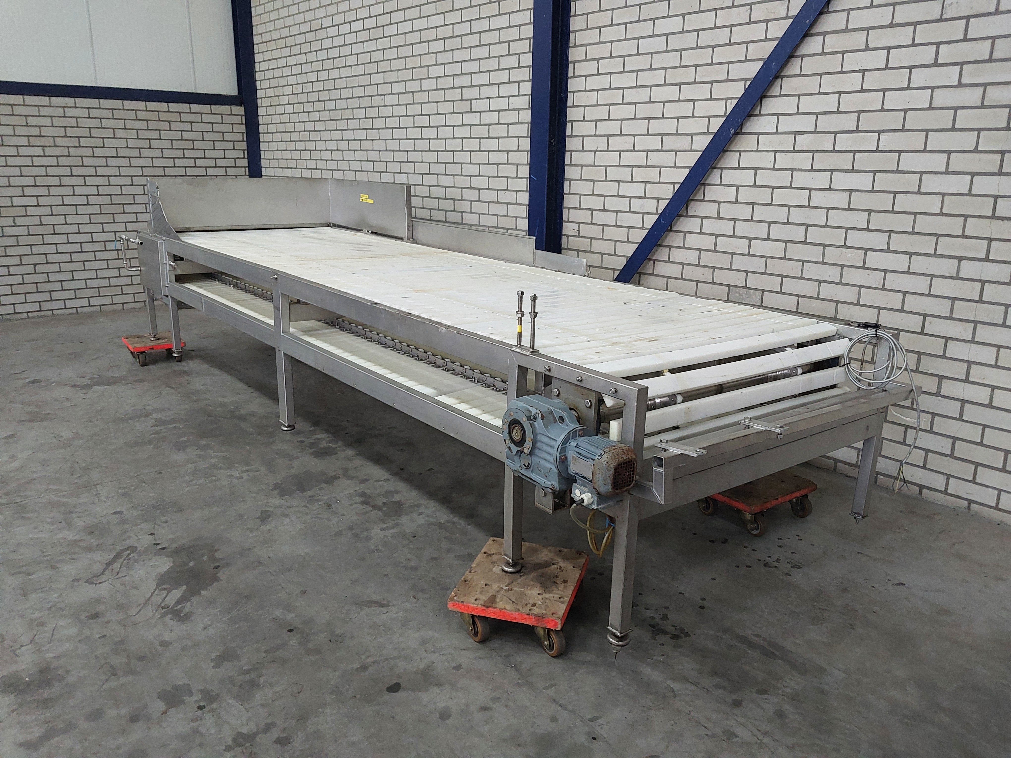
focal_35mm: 27
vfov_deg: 51.4
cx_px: 506
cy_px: 379
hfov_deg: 65.3
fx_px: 789
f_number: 1.8
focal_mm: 4
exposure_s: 1/50
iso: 250
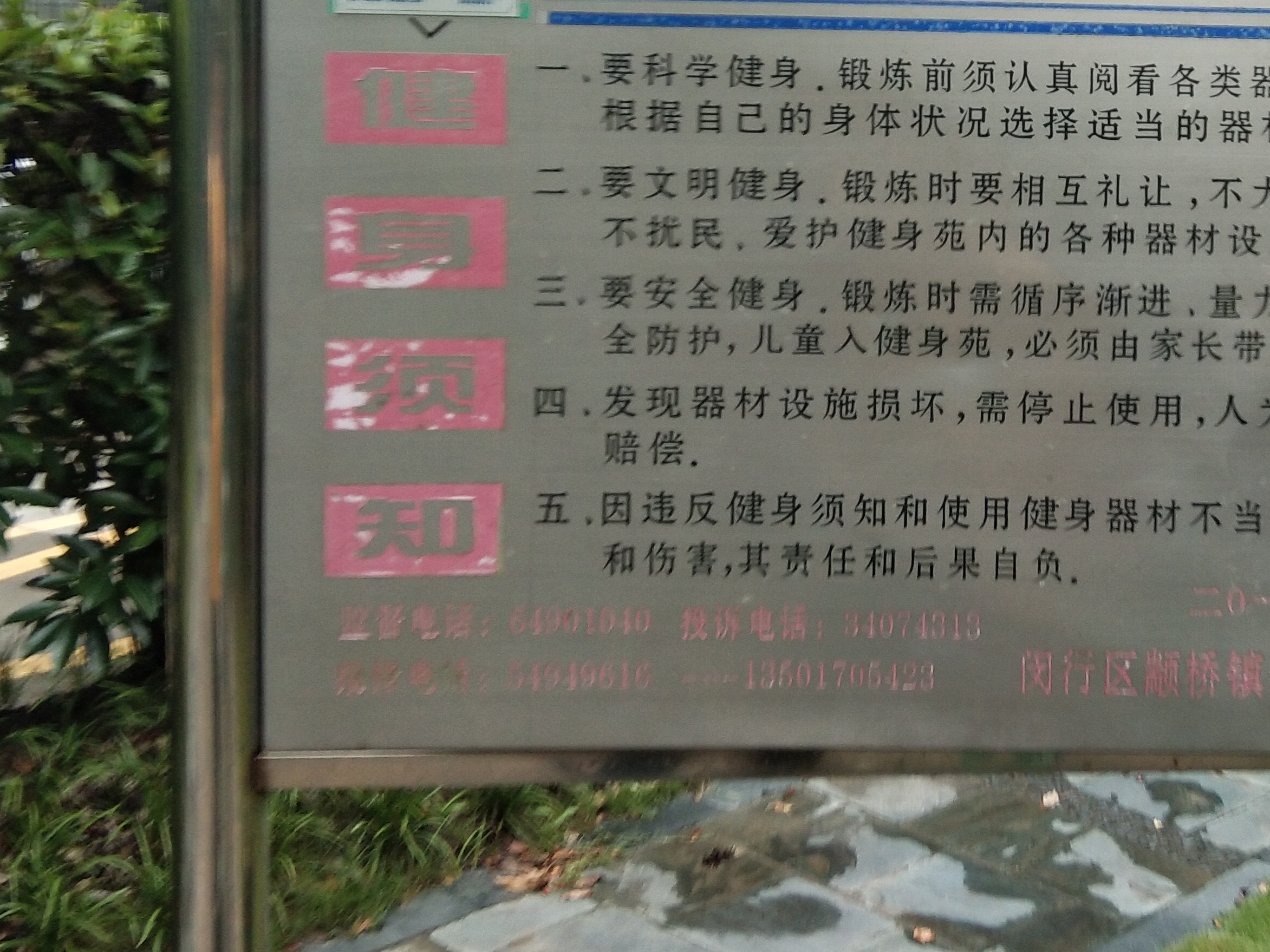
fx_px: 2018
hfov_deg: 34.1
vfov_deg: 26.2
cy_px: 214
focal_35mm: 55
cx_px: 980
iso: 80
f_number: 2.2
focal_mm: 3.69
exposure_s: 1/100
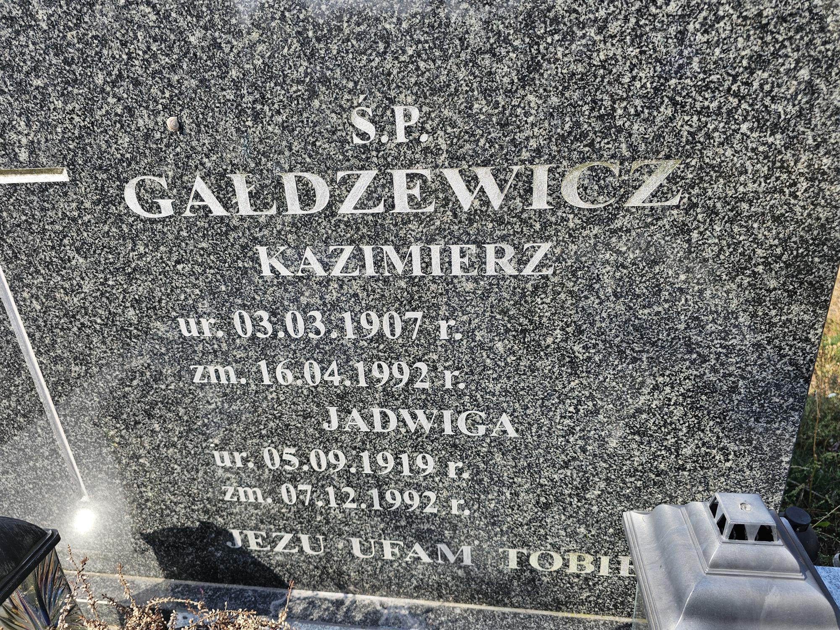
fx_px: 558
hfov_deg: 73.9
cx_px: 420
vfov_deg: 58.9
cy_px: 315
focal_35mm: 23
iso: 10
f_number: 1.7
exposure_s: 1/269
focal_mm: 6.3
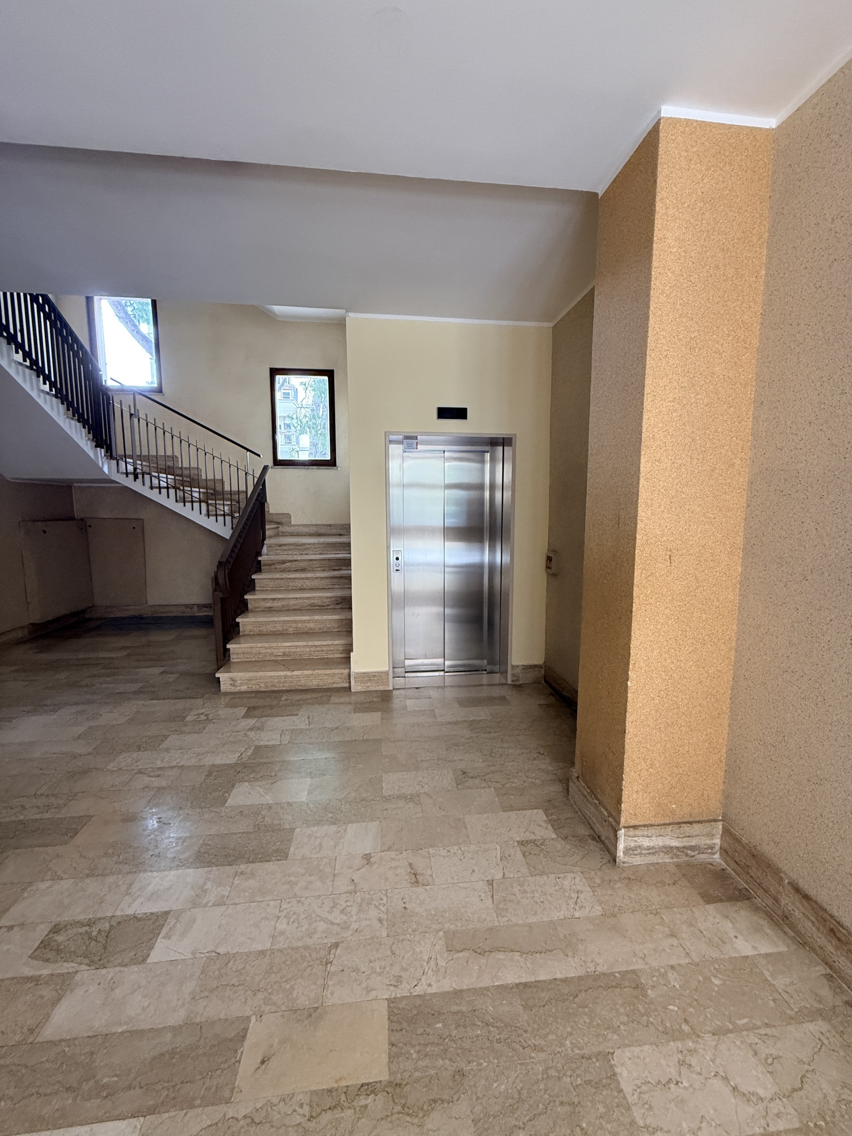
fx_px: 459
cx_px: 426
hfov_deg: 85.7
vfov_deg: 102.1
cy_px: 568
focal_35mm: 14
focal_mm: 2.22
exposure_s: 1/75
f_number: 2.2
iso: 400
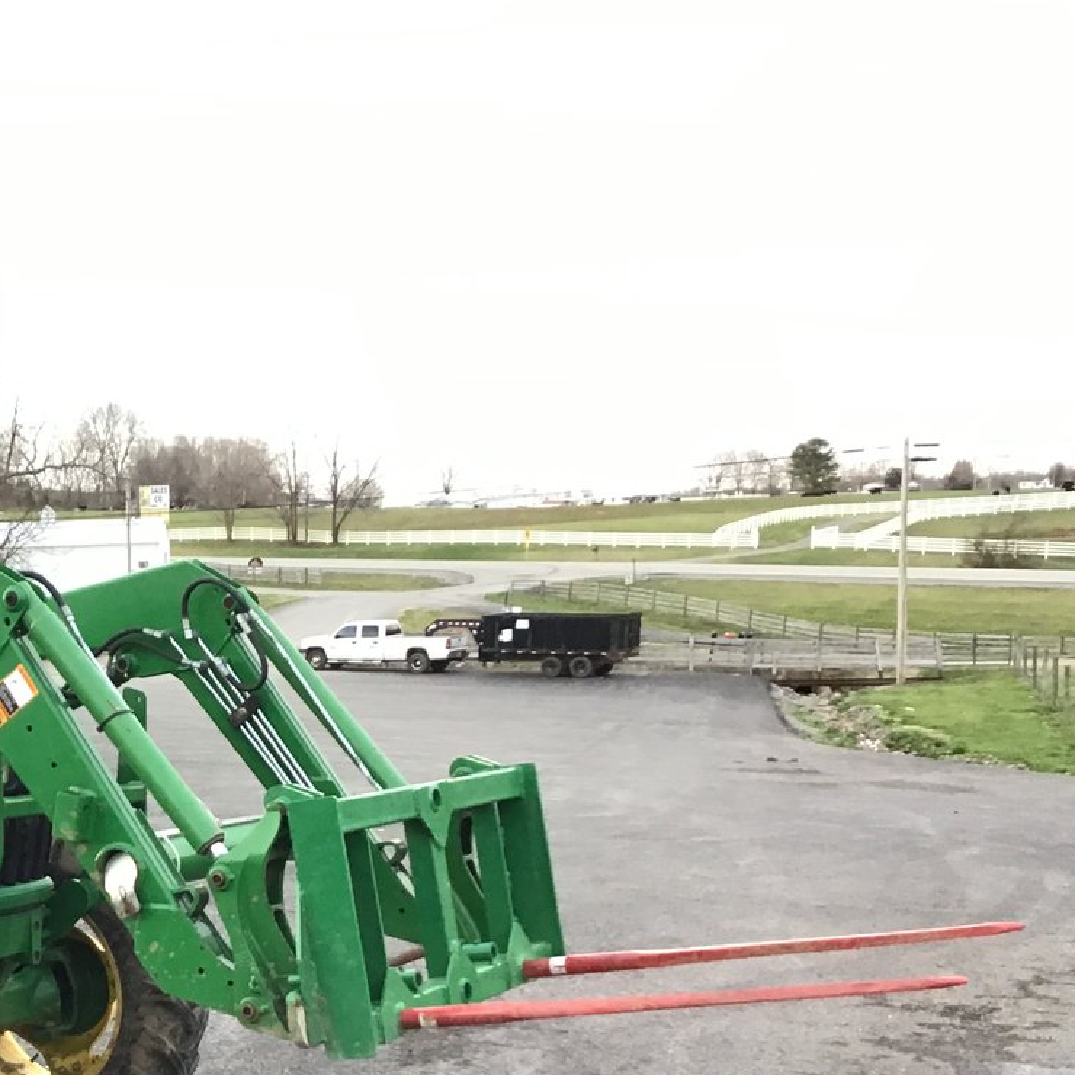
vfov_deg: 30.1
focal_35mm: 56
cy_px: 804
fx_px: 1968
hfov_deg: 28.6
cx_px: -14
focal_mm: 3.3
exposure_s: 1/30
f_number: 2.4
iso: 40
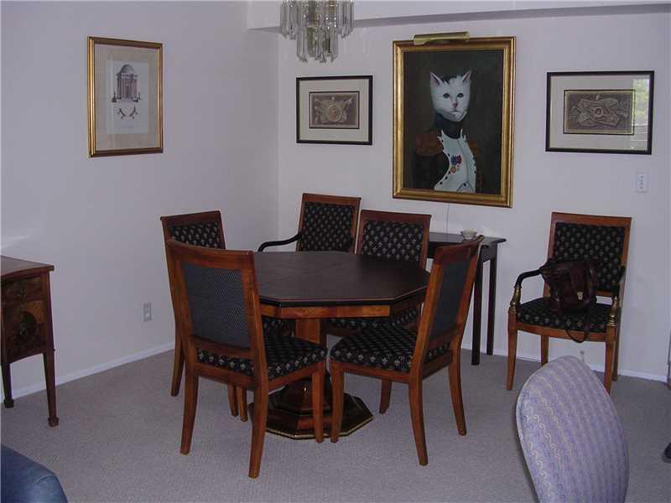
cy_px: 252
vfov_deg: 37.7
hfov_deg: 49.0
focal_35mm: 38
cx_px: 336
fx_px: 737
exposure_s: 1/60.1
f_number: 2.8
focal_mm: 5.8
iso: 252
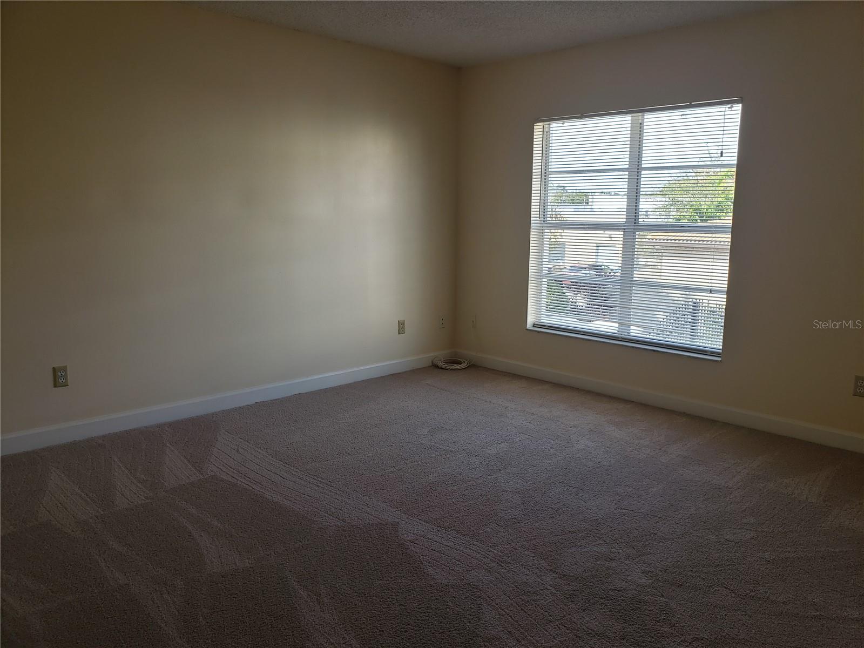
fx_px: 649
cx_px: 432
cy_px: 324
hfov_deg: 67.3
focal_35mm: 26
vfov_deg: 53.1
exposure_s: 1/110
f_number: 2.4
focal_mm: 4.3
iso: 50
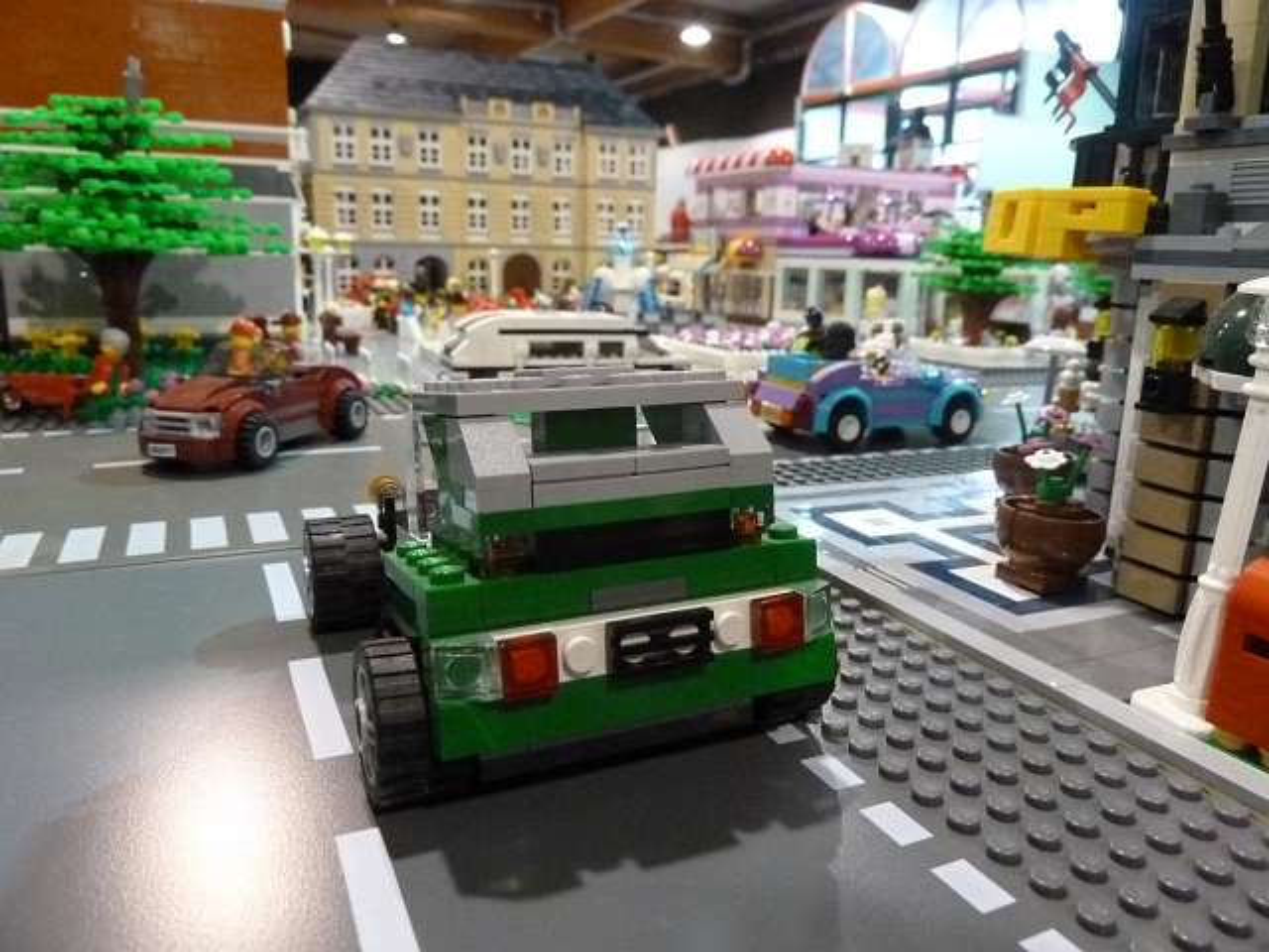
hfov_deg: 69.4
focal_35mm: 25
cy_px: 476
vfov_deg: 54.9
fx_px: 916
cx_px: 634
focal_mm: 4.1
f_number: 3.5
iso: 800
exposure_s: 1/30
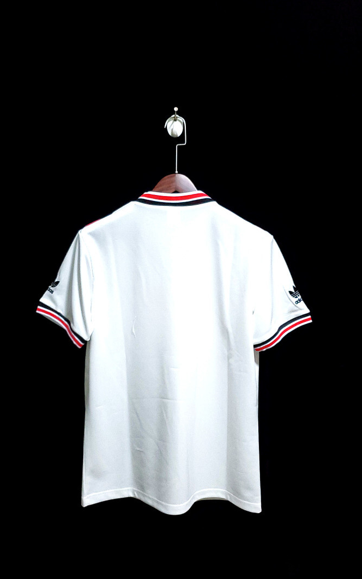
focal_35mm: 28
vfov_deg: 66.5
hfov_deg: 44.5
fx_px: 442
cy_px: 291
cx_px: 176
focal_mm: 4.3
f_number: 1.5
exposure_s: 1/30
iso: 500
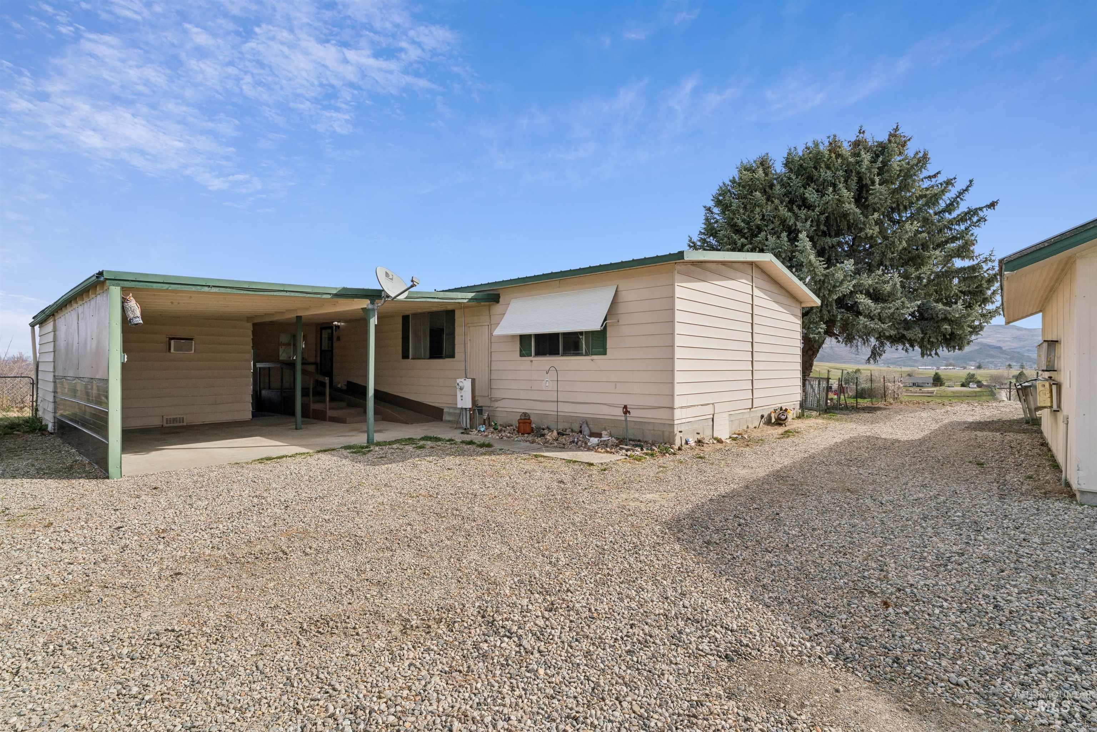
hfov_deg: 92.9
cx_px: 548
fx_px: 521
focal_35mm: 17
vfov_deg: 70.1
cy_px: 366
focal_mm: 17.1
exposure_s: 1/320
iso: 400
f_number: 13
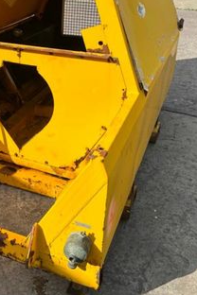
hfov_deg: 27.1
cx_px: 22
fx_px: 394
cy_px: 88
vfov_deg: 40.4
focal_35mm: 48
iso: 80
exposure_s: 1/3861
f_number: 1.78
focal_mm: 6.86
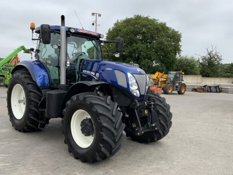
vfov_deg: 44.2
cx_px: 111
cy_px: 86
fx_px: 215
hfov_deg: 56.8
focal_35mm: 32
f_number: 1.8
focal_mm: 3
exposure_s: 1/1055
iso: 16
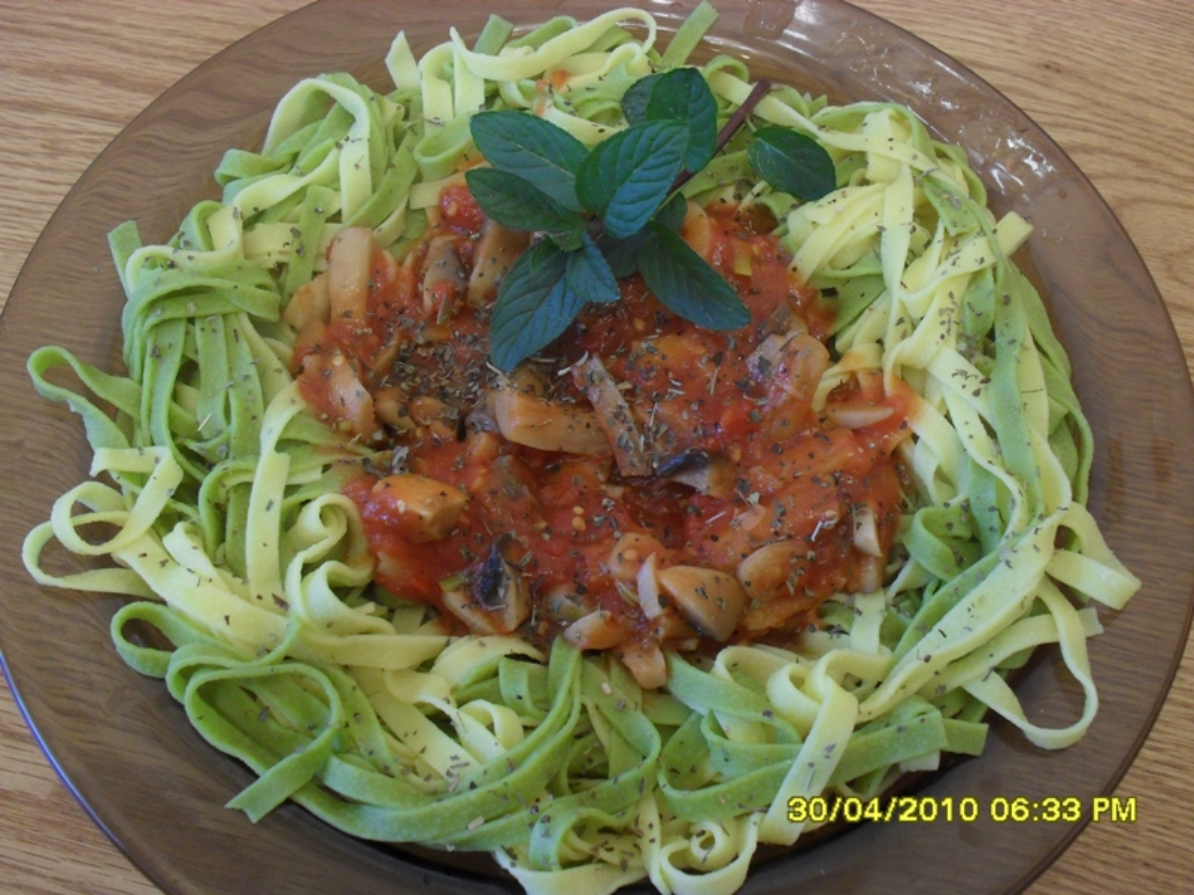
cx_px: 597
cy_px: 448
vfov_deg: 40.7
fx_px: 1207
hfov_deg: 52.6
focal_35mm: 35
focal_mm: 6.3
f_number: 3.2
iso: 200
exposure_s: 1/15
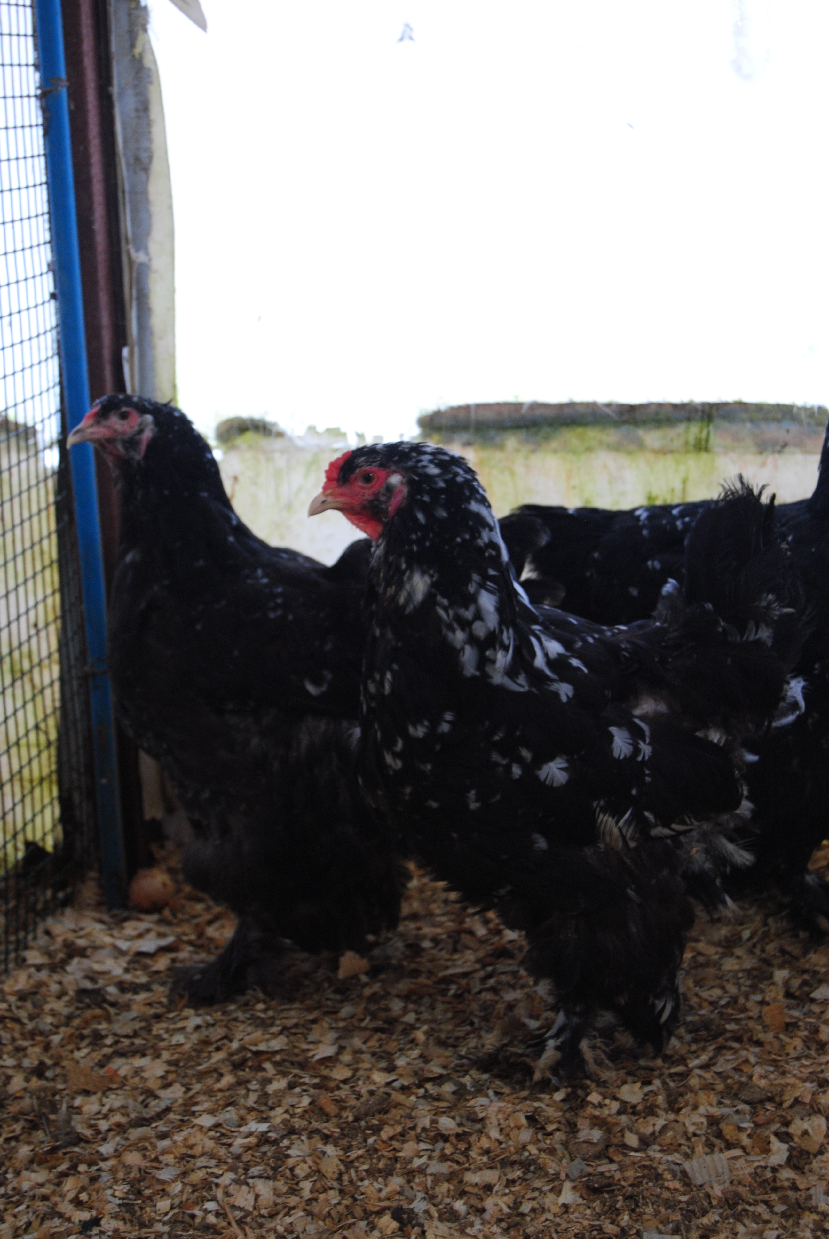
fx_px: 2376
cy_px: 620
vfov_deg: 29.2
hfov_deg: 19.8
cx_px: 414
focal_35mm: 69
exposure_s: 1/40
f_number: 5.3
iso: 400
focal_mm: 46
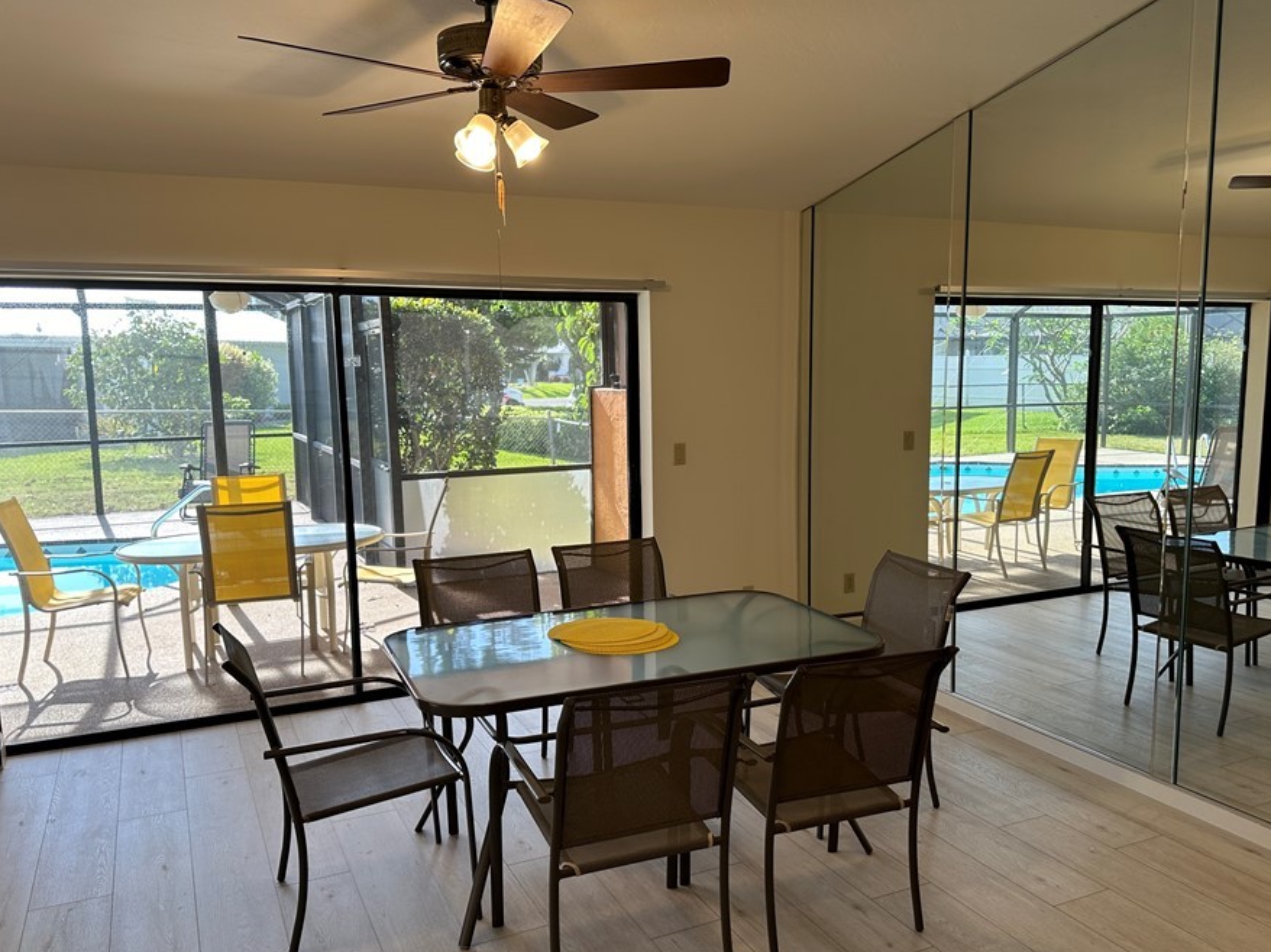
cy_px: 505
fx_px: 1028
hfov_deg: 63.4
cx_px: 662
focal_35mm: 28
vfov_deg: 49.7
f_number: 1.78
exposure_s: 1/120
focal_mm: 6.86
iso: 64
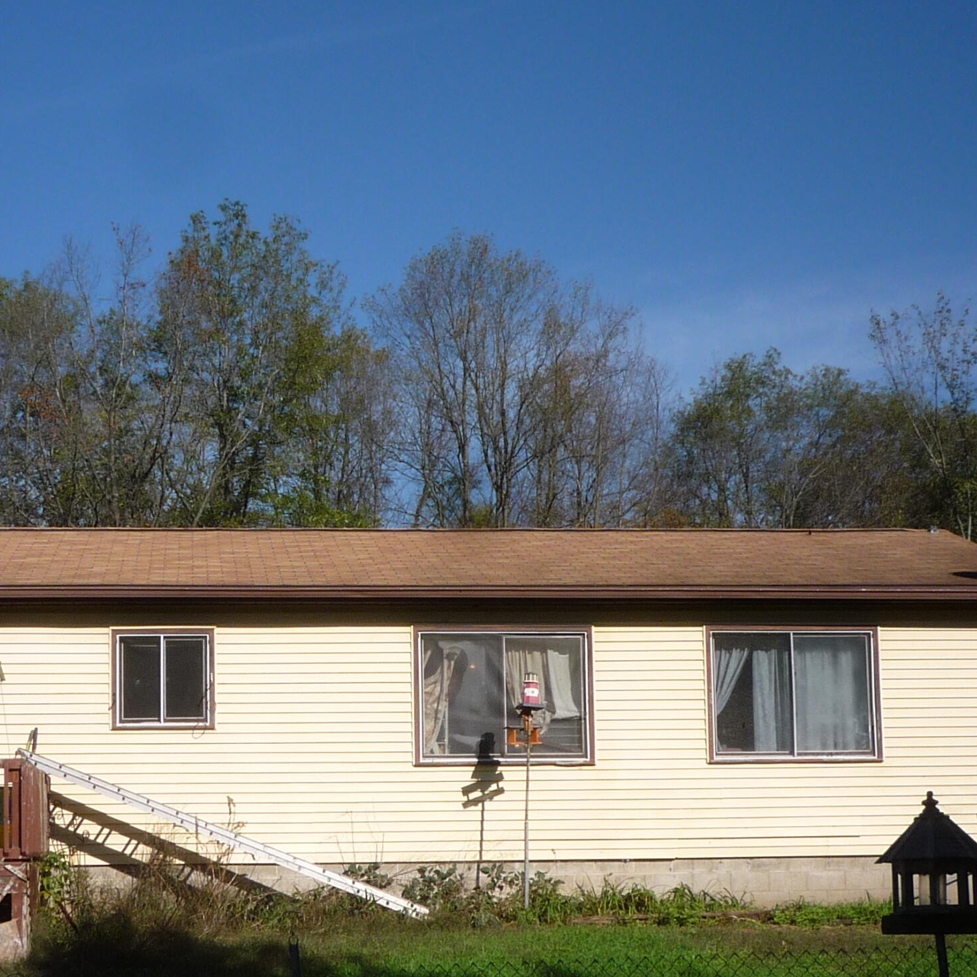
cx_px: 343
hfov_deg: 29.4
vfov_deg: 29.2
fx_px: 1852
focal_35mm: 58
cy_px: 706
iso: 100
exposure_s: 1/500
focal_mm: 5.2
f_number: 5.6
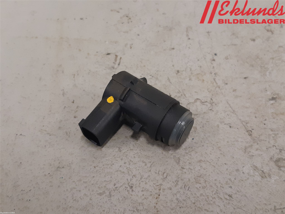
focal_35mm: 26
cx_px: 142
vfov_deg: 53.1
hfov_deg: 67.3
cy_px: 107
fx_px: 214
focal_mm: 3.93
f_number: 1.7
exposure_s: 1/50
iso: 200
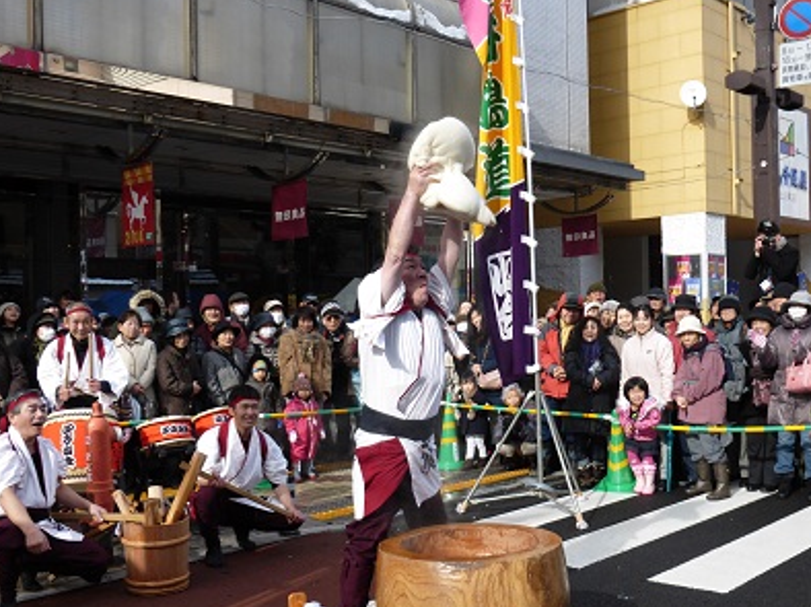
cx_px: 431
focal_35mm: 41
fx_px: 960
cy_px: 333
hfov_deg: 45.8
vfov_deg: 35.1
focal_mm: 6
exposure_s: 1/500
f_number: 3.5
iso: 100
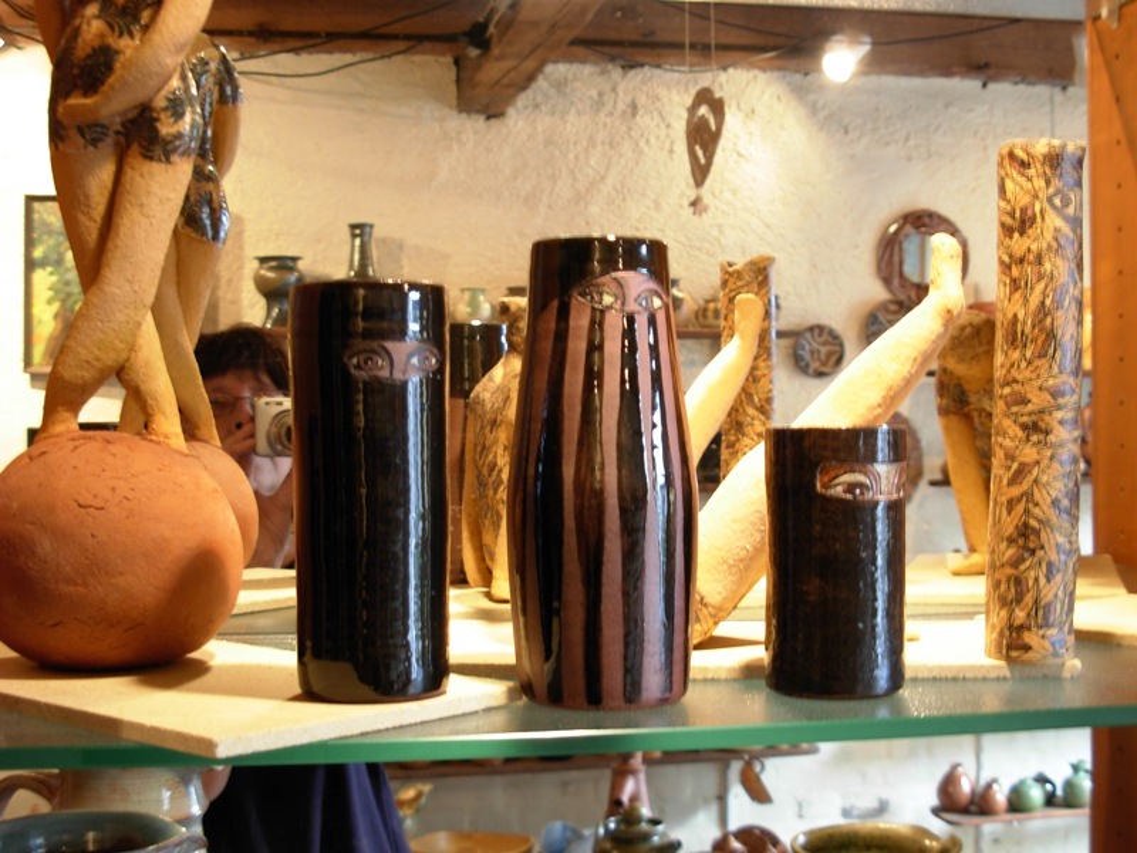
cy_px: 426
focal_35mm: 52
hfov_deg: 36.8
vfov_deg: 28.0
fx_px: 1708
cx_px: 568
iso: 79
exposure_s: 1/4.8
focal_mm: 8.5
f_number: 3.2
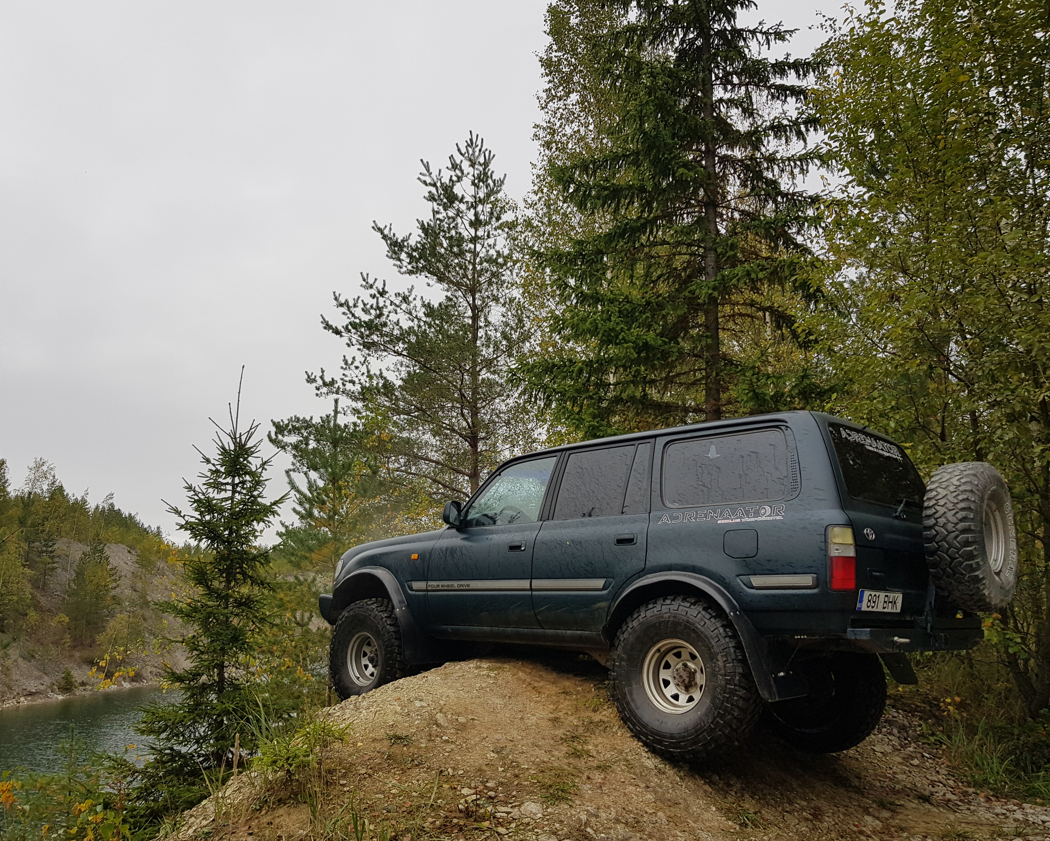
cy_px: 444
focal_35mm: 29
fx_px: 901
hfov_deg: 60.4
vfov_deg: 50.0
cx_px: 515
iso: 40
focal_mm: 4.2
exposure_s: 1/1080
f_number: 1.7
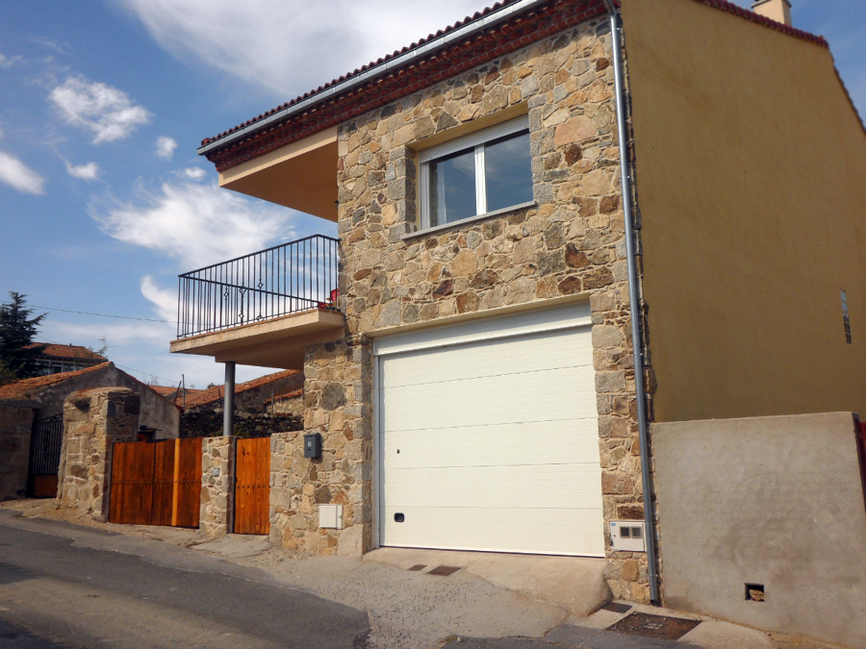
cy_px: 324
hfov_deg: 56.8
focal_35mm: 32
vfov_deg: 44.2
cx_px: 433
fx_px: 801
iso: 80
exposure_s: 1/1000
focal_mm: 5.7
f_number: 3.7
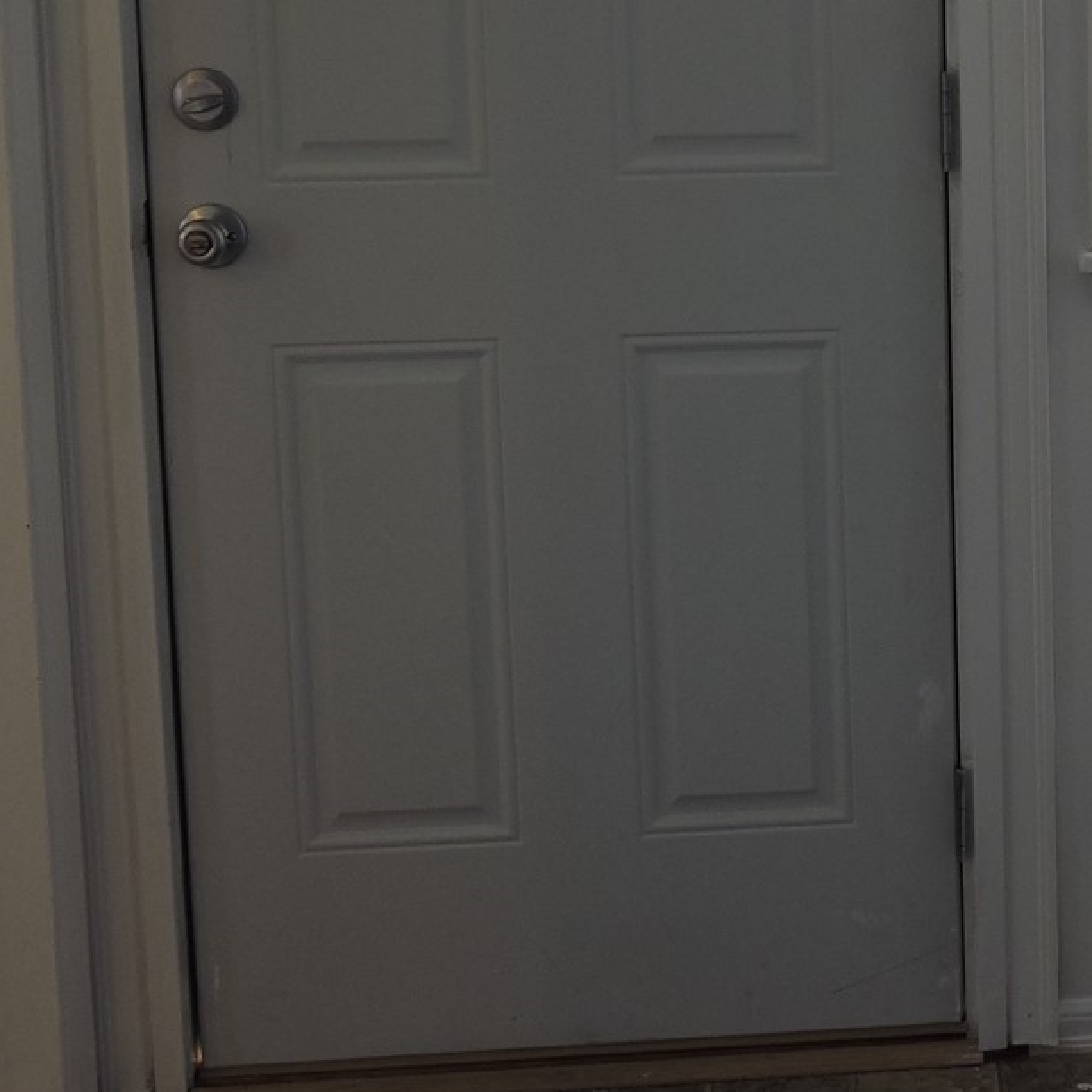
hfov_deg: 20.0
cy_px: 243
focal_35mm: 81
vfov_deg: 21.2
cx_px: 1323
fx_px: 2891
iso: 100
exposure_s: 1/30
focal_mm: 6.3
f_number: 3.8
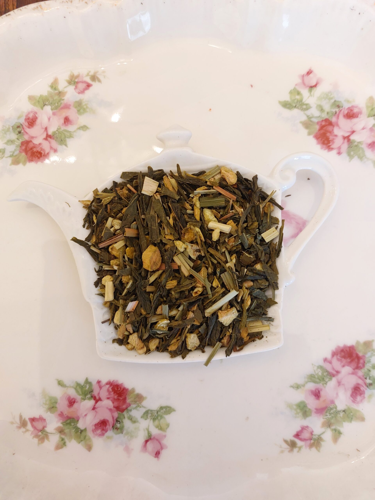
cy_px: 250
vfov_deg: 71.6
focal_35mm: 24
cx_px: 188
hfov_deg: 56.8
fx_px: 347
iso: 500
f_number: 1.8
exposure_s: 1/25
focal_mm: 5.23
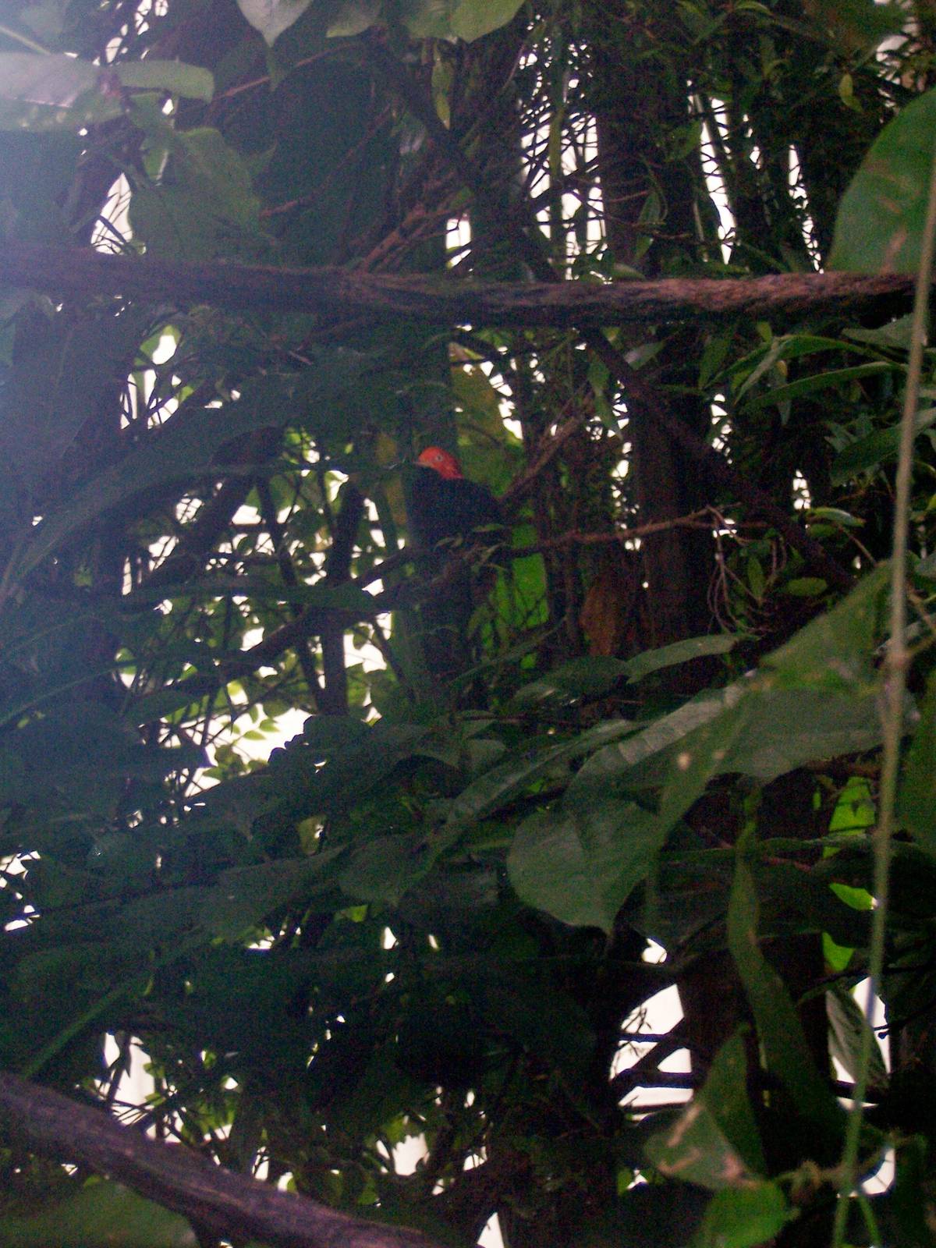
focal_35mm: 108
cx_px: 468
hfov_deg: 13.7
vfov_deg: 18.2
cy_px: 624
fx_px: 3894
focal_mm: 18
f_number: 4.8
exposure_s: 1/125
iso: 140
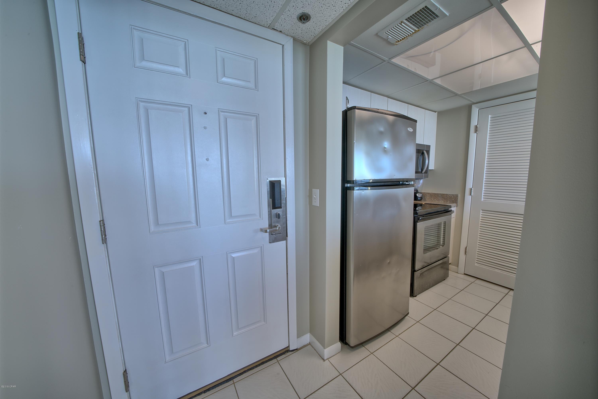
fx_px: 199
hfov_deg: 112.6
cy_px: 200
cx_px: 299
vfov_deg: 90.0
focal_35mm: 12
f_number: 16
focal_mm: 12
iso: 200
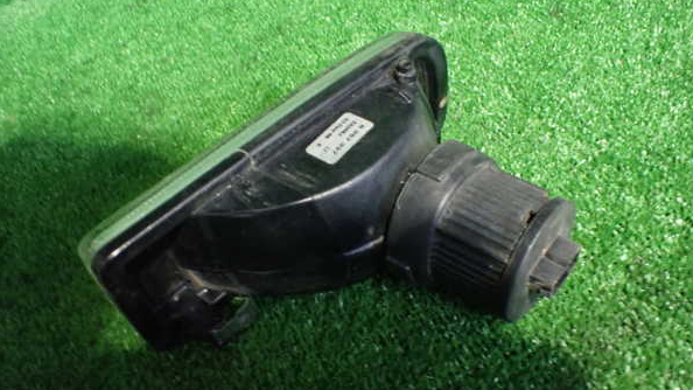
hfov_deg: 59.5
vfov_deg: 35.6
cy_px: 220
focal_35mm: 33
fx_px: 606
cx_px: 348
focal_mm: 5.4
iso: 1000
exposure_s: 1/30
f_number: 2.3
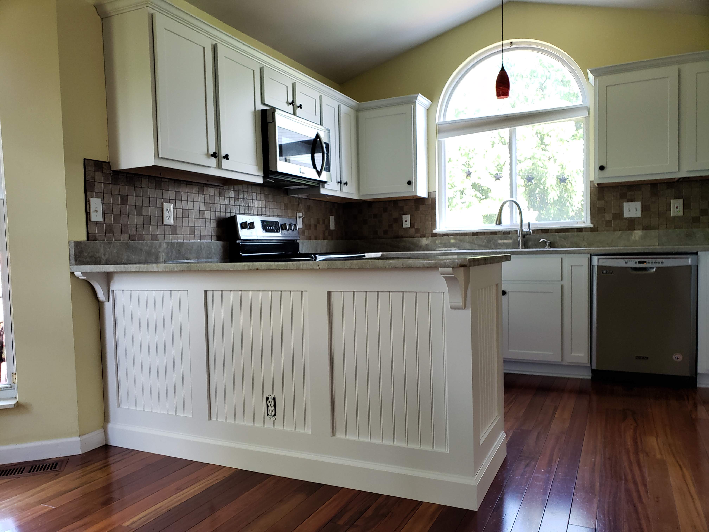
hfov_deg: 67.3
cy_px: 266
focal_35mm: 26
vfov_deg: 53.1
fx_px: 533
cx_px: 354
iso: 200
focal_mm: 4.3
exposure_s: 1/60
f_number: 2.4
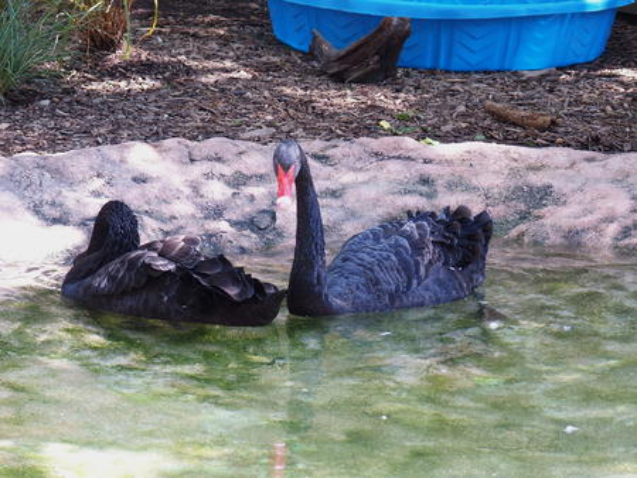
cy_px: 239
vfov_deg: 7.4
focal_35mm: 200
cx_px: 318
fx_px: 3682
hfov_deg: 9.9
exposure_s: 1/200
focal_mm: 42.5
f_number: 2.8
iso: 200
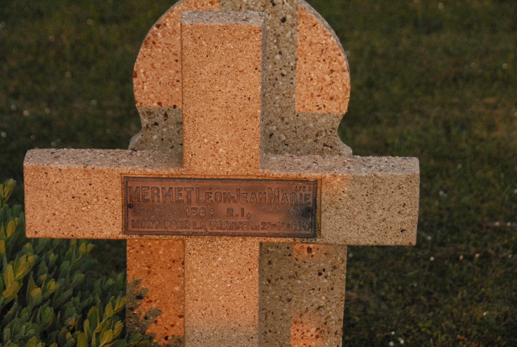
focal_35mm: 105
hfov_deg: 19.4
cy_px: 174
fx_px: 1511
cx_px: 258
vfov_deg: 13.1
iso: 1600
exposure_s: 1/500
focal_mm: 70
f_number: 7.1
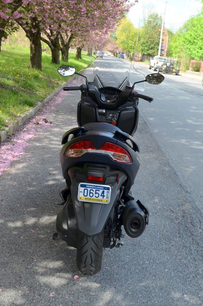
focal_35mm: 45
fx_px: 382
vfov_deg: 43.7
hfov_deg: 29.7
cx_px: 102
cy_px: 153
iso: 200
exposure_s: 1/160
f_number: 6.3
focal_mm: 30
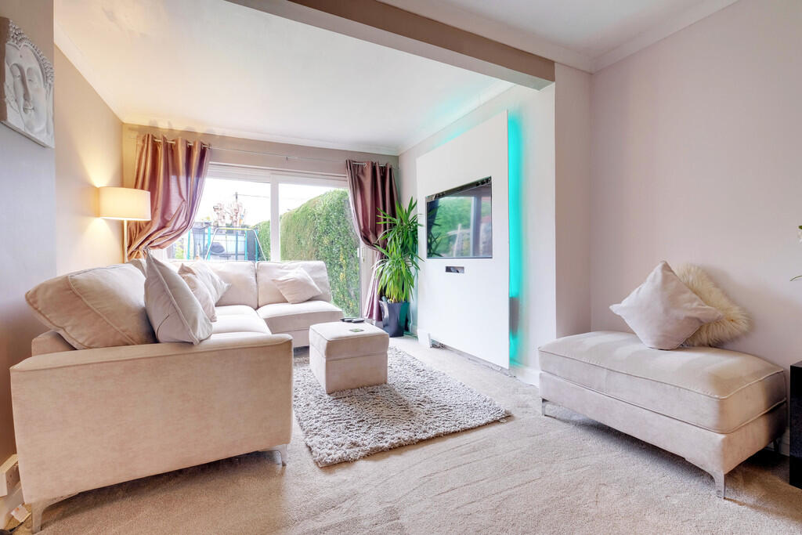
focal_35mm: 15
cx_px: 401
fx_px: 334
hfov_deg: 100.4
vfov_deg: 77.3
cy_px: 268
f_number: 9
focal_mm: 10
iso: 400
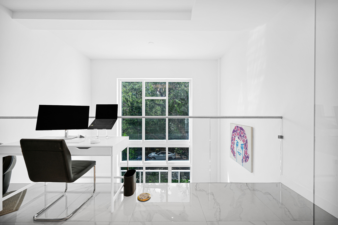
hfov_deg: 104.2
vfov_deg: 81.3
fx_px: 132
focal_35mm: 14
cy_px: 112
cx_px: 169
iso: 100
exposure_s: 1/50
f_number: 4
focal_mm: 14
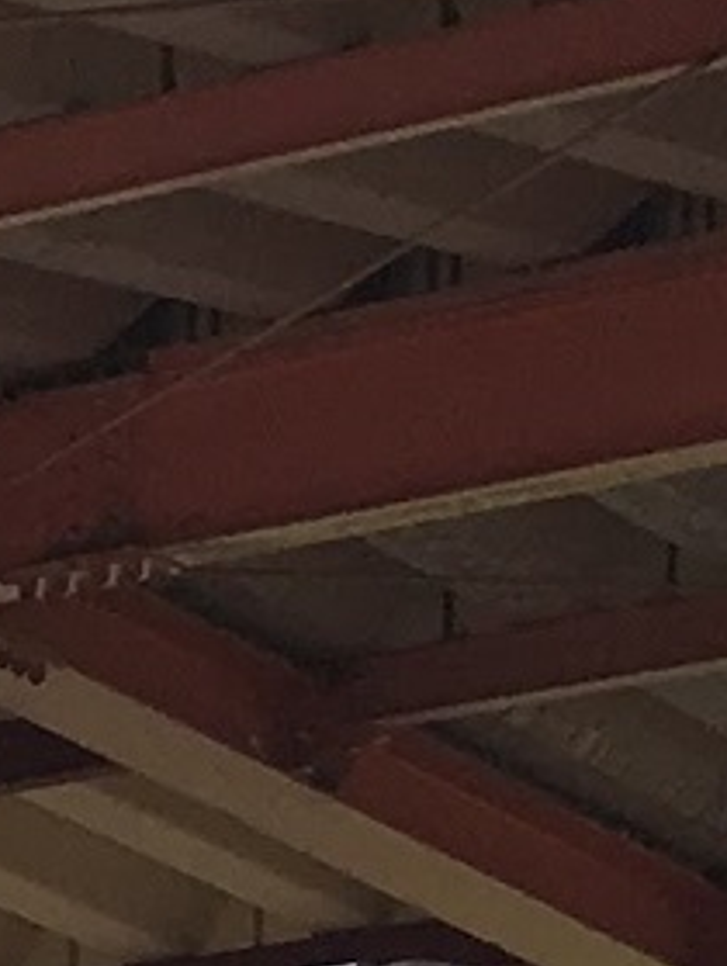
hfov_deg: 4.5
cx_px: -2529
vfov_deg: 6.3
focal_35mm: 293
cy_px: 2560
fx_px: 8186
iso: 25
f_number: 2.2
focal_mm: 4.15
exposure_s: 1/370
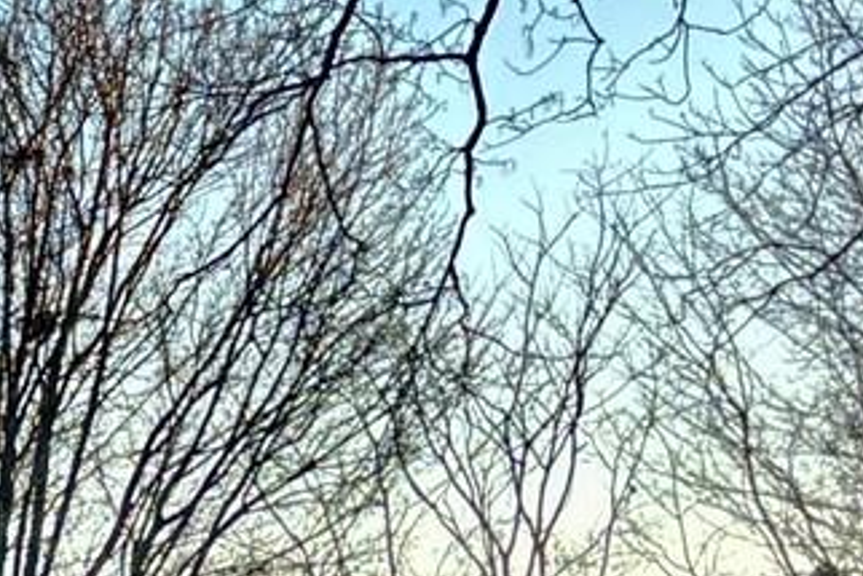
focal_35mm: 172
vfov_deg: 7.8
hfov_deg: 11.0
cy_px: 855
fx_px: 4125
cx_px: -775
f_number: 1.6
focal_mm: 5.96
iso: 50
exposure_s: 1/510
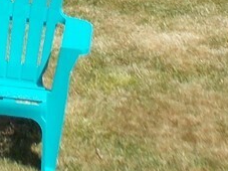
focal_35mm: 162
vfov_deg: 8.7
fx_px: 1066
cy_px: -150
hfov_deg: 11.9
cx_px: -65
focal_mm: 4
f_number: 3.1
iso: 80
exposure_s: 1/800
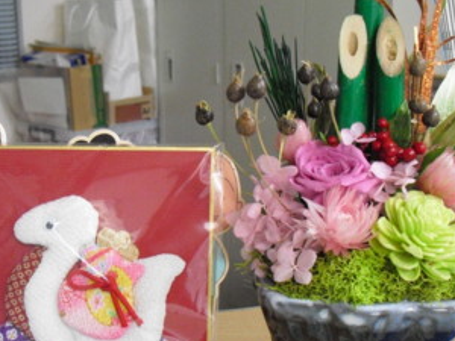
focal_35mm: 54
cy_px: 206
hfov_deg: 35.5
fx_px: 710
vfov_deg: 27.0
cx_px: 206
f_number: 3.1
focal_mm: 6.3
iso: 800
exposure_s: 1/30
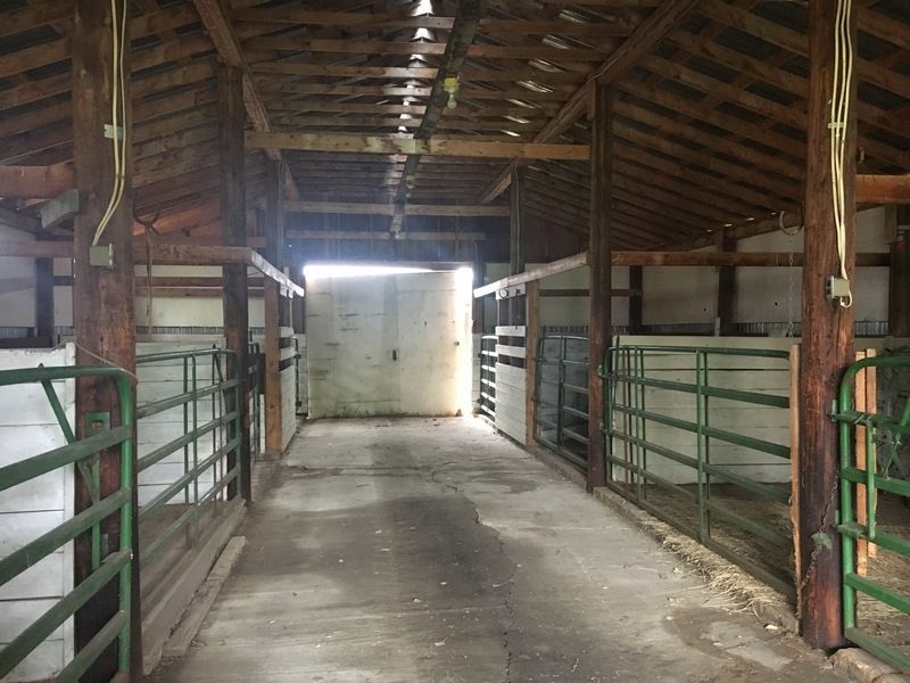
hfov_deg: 61.7
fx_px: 762
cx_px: 455
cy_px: 342
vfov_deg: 48.2
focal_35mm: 29
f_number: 2.2
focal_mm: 4.15
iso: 250
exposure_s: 1/15
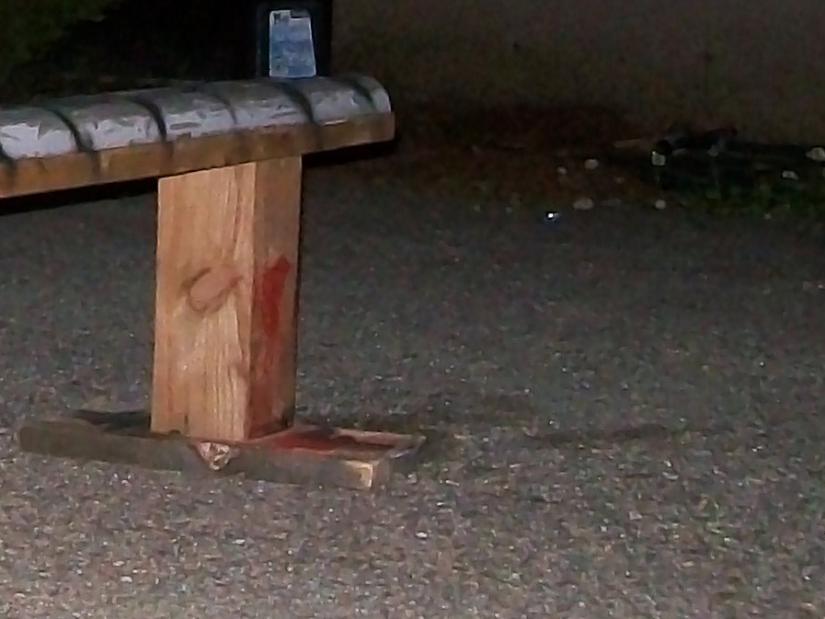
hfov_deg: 14.5
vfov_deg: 10.8
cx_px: -180
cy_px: -347
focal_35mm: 131
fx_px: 3123
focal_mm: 6
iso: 240
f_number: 2.7
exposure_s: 1/30
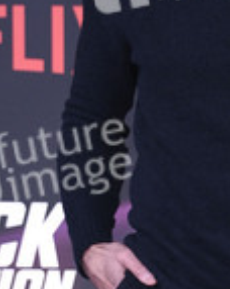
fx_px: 2737
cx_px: 248
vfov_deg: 6.0
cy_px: 67
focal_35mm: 321
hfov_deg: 4.8
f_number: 5.6
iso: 2500
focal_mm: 122
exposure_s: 1/250
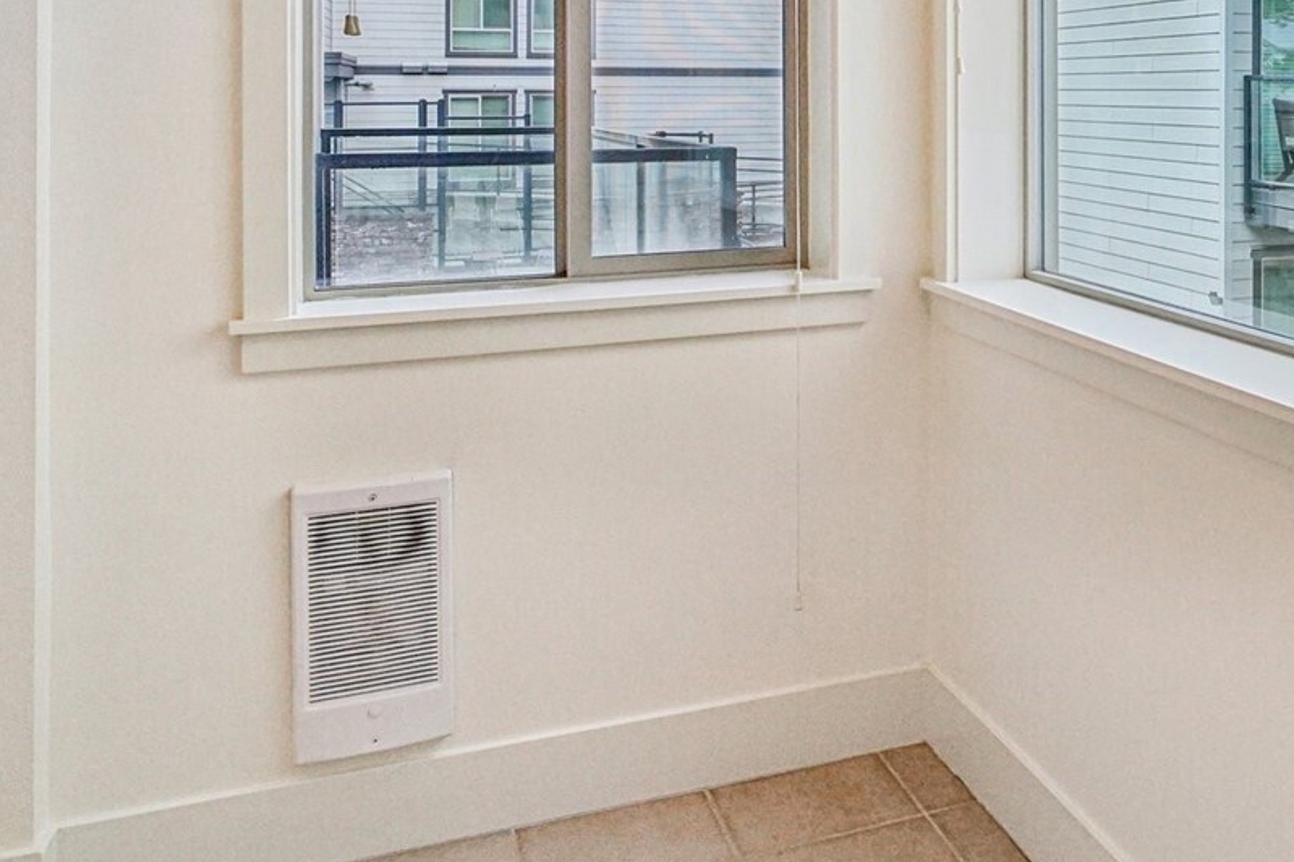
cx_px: 1019
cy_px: 127
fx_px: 1222
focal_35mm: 34
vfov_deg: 37.0
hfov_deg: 52.5
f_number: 8
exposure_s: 1/250
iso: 1600
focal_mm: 16
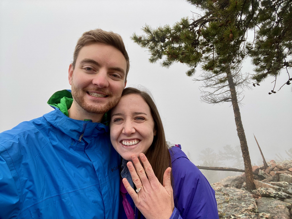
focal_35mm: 23
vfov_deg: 58.9
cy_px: 110
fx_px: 194
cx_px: 146
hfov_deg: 73.9
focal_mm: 2.71
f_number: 2.2
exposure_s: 1/122
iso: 40
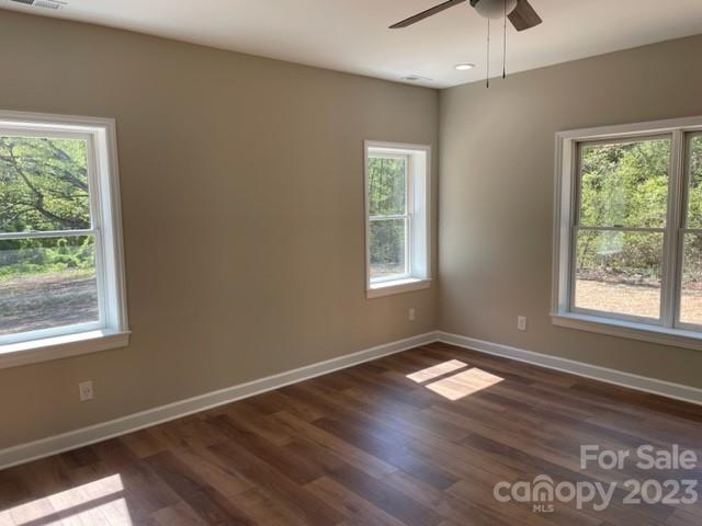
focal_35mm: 26
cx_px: 351
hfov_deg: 67.3
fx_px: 527
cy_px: 263
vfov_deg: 53.1
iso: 32
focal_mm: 4.2
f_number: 1.6
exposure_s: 1/256
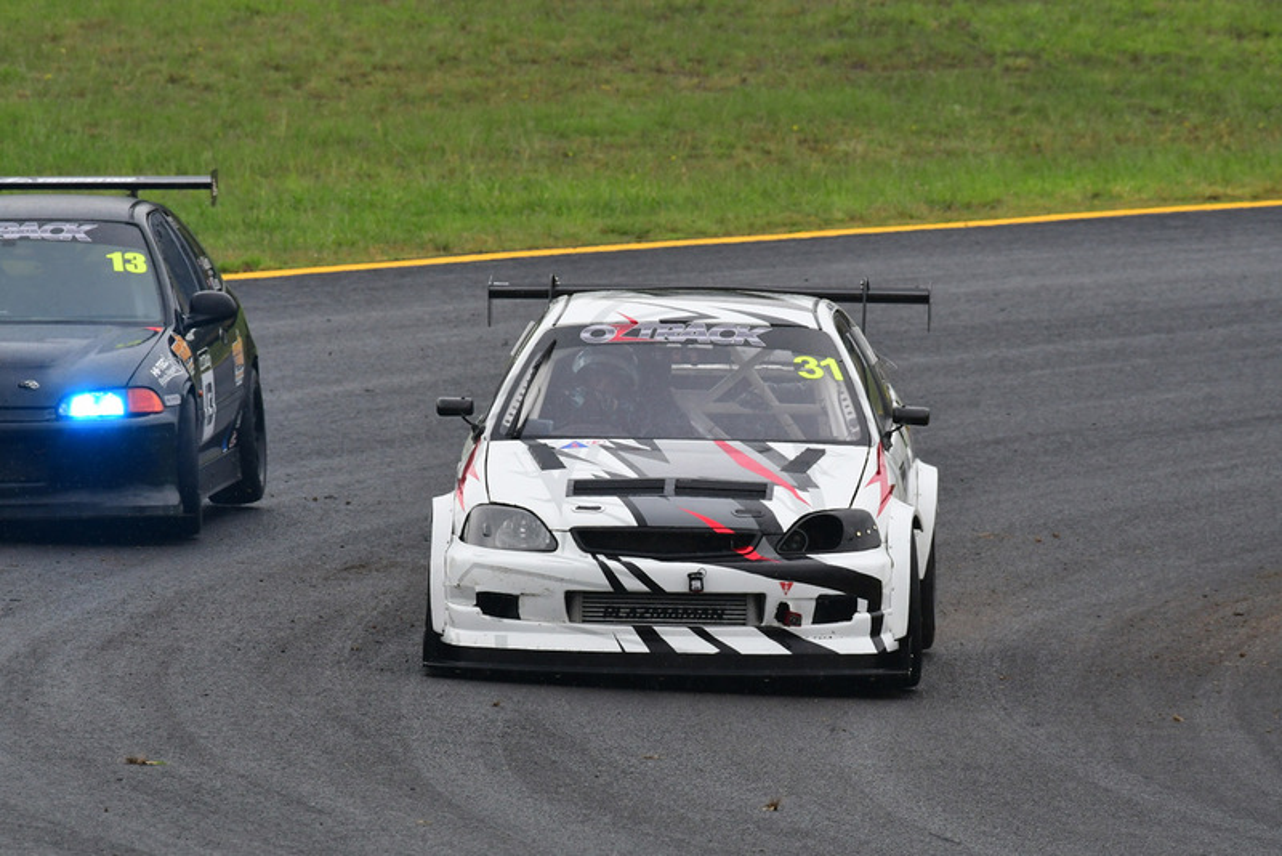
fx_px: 21373
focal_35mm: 600
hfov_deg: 3.4
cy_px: 428
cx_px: 641
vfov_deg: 2.3
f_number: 11
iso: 1000
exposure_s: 1/640
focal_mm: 400
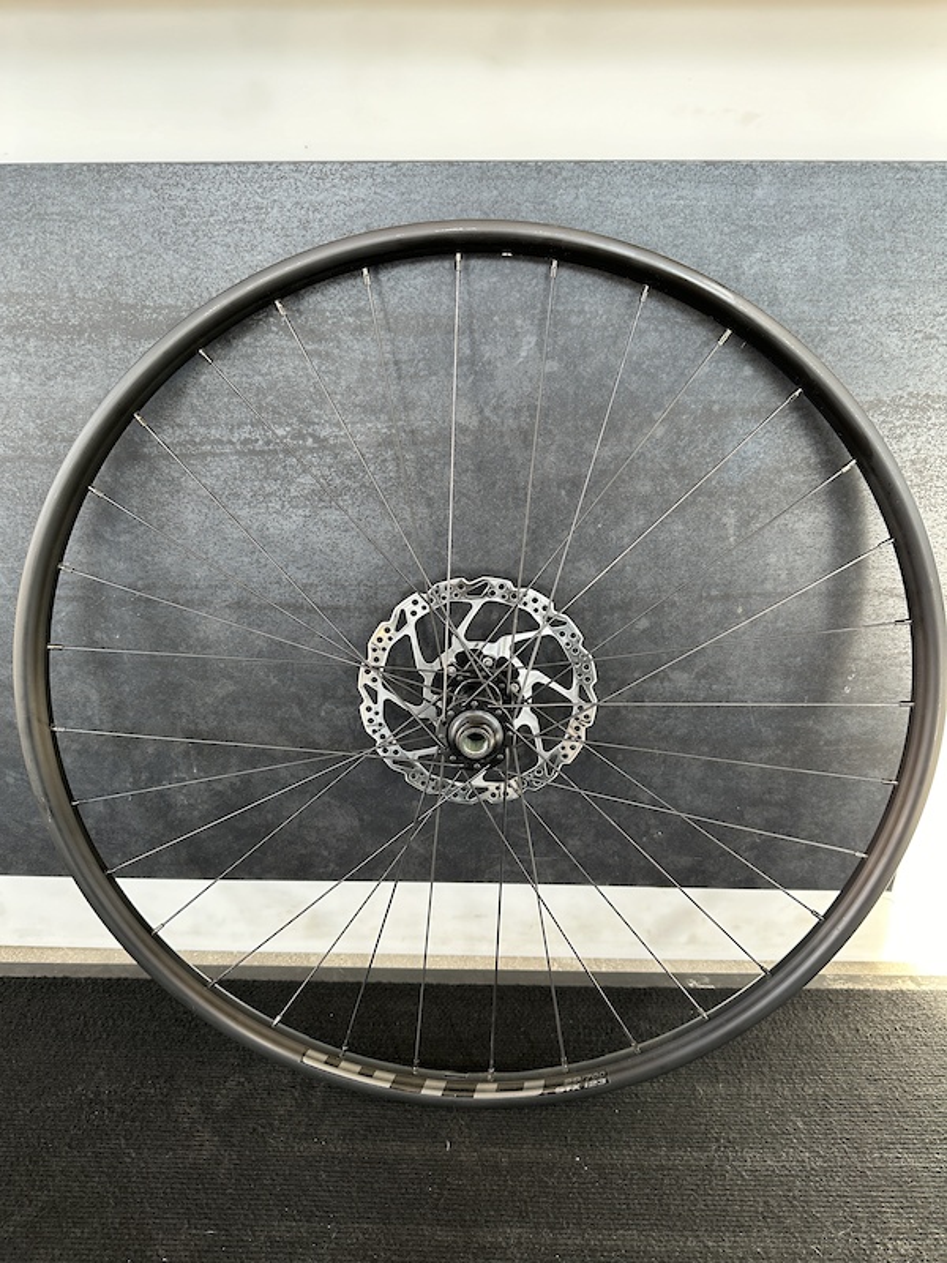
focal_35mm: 24
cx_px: 474
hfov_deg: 56.8
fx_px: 875
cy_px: 632
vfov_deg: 71.6
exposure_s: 1/121
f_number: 1.78
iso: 125
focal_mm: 6.86
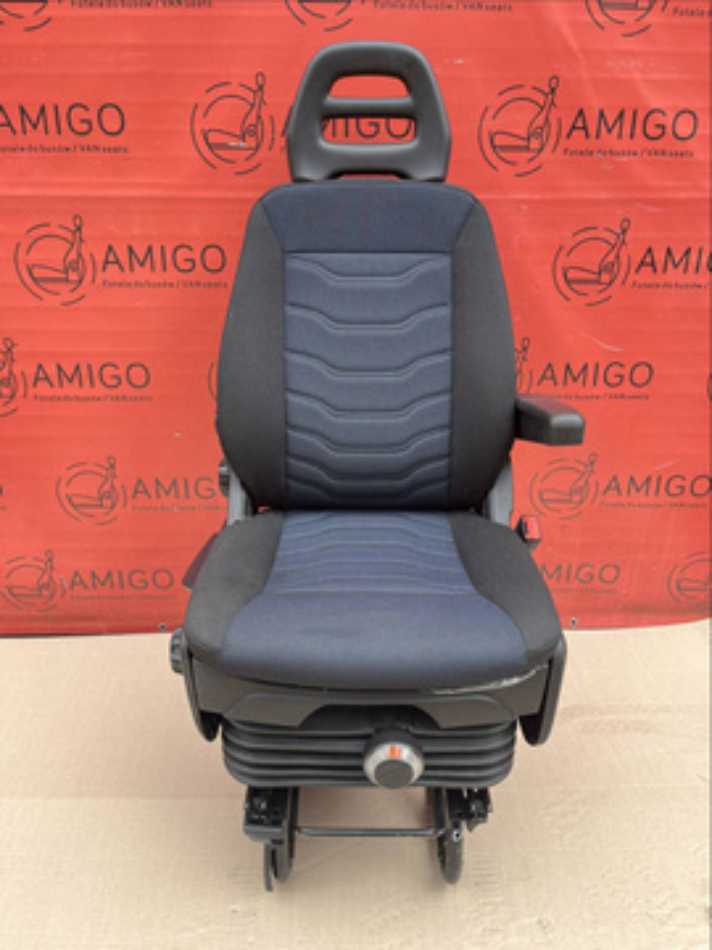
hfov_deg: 53.1
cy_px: 475
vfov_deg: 67.3
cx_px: 356
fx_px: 713
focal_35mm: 26
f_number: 1.6
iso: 50
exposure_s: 1/172
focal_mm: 5.1
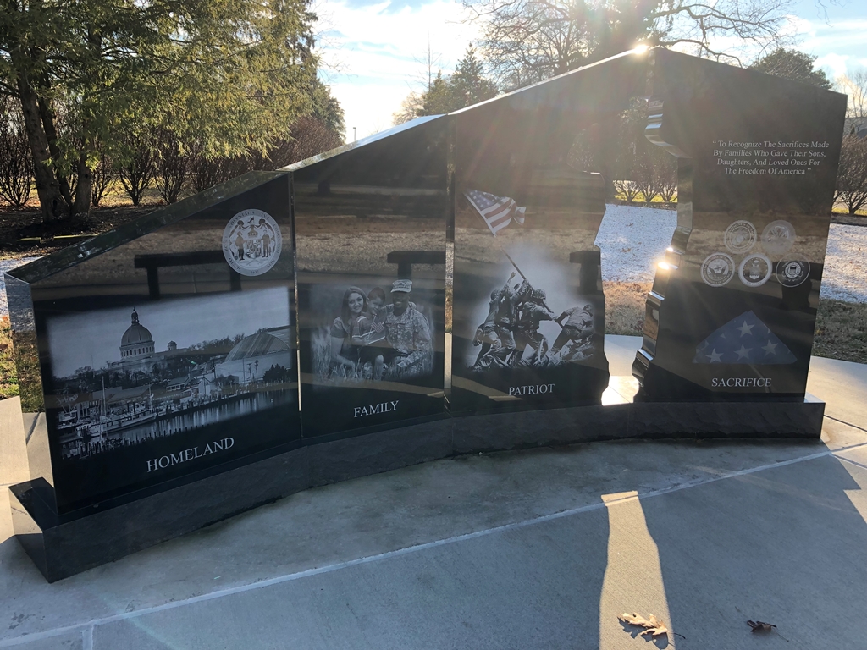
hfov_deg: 63.4
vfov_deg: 49.7
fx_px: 701
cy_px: 325
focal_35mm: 28
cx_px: 434
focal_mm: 3.99
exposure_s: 1/352
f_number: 1.8
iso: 20
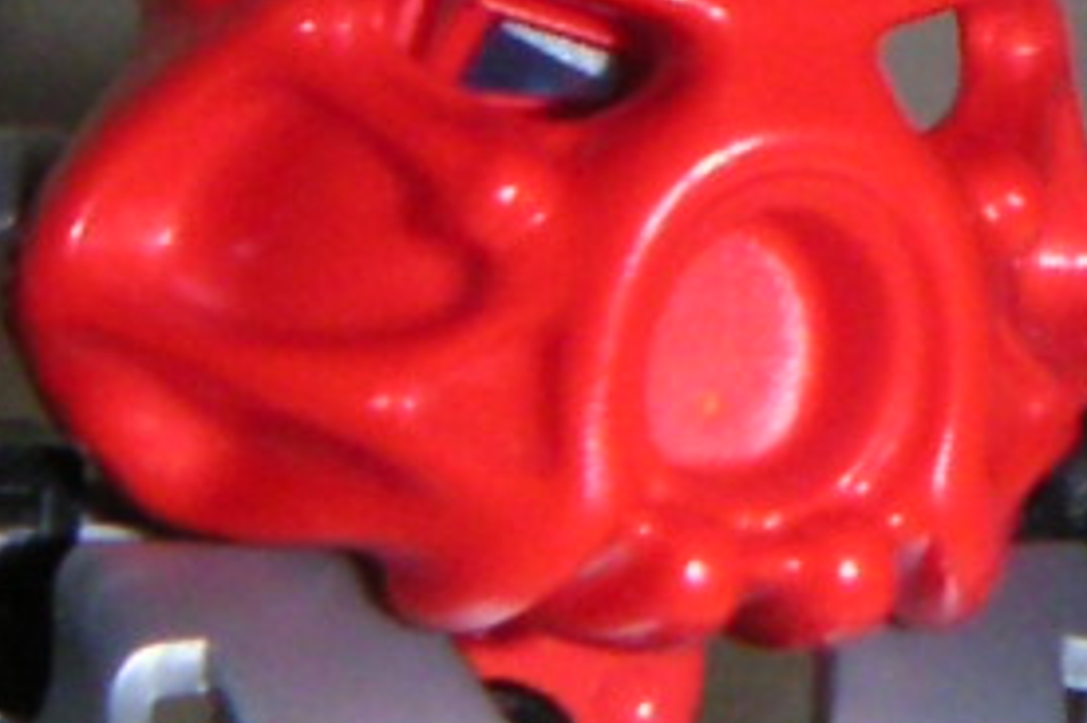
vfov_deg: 7.6
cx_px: 482
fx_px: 5401
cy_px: 909
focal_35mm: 179
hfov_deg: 11.5
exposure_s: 1/45
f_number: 6.7
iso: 200
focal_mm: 4.8
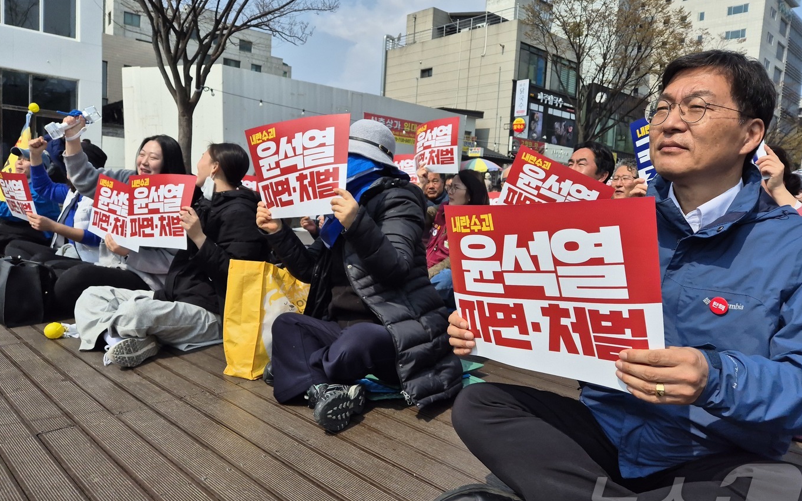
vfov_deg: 49.3
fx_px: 546
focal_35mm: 25
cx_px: 403
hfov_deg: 72.5
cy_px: 248
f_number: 1.8
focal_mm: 5.4
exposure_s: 1/2544
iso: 25
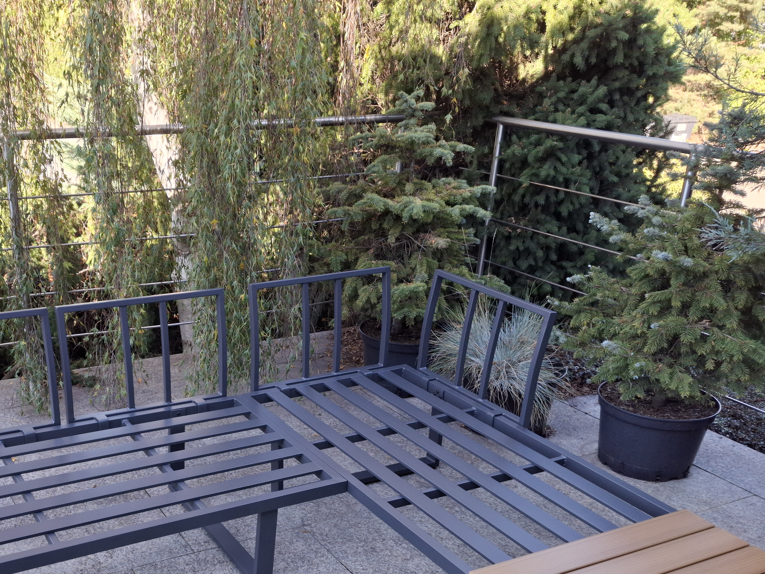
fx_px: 862
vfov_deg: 35.9
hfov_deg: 46.9
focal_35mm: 39
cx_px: 238
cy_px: 433
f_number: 1.8
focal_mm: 5.54
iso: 50
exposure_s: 1/142
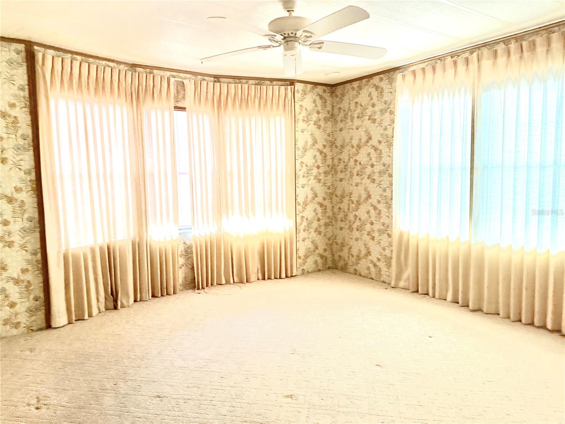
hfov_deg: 71.6
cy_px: 212
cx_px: 282
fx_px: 392
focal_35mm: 24
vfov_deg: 56.8
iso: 400
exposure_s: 1/60
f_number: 1.78
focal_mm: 6.76
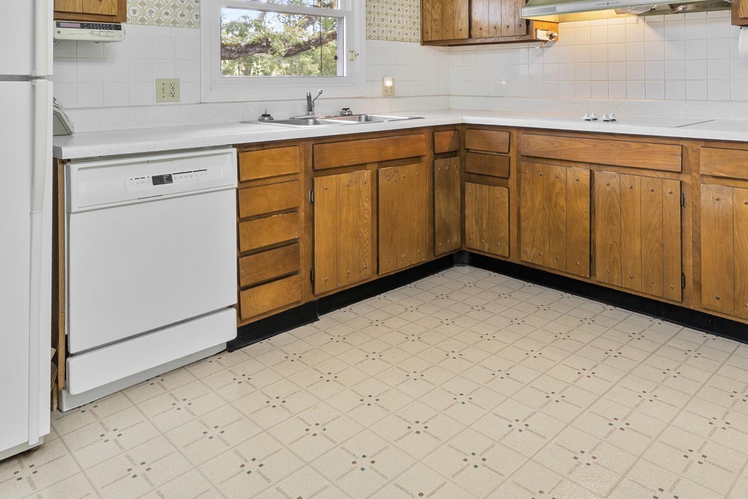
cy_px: 63
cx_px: 406
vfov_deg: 44.3
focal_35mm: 27
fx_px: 561
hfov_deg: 67.3
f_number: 9
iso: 200
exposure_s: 1/1.25
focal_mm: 10
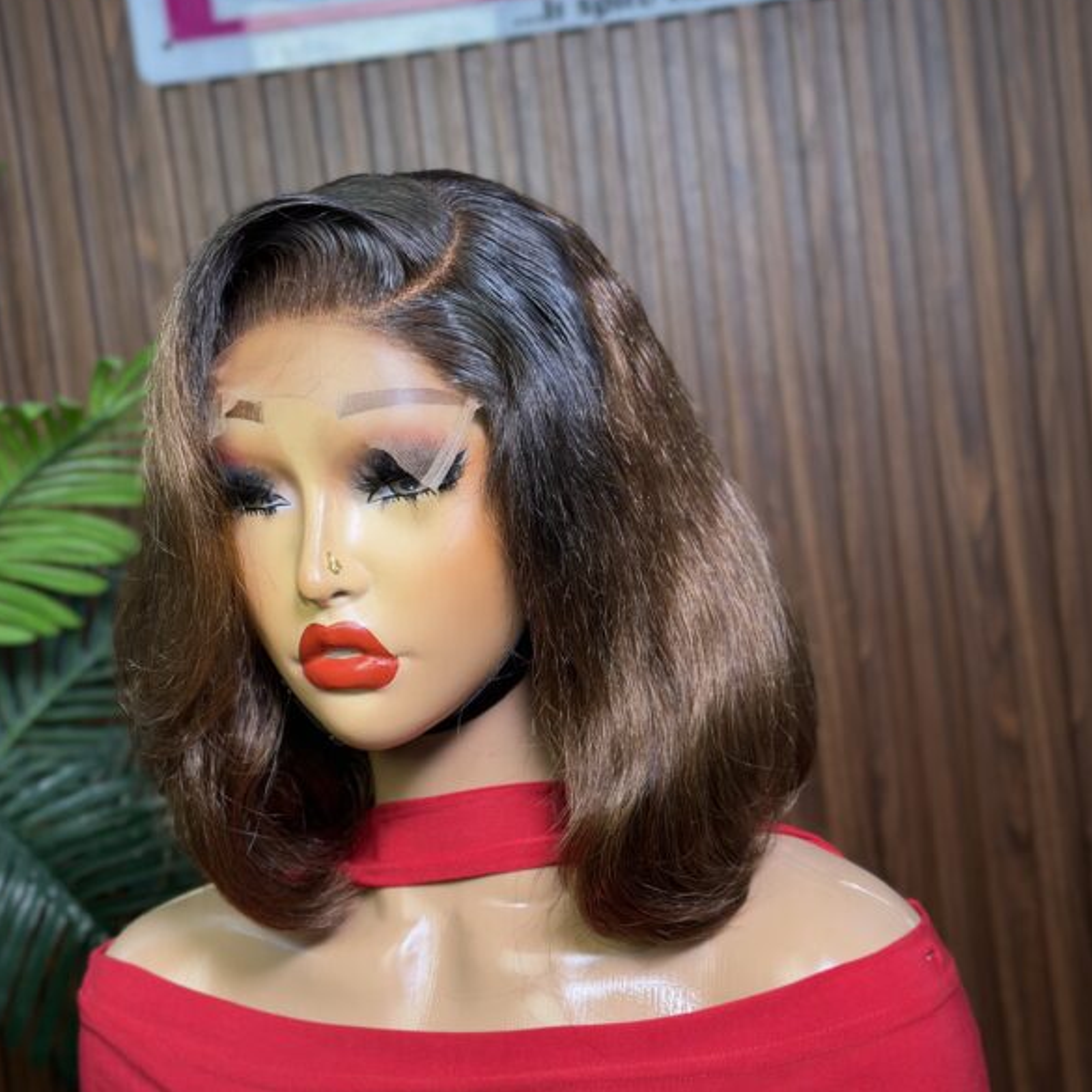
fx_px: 2070
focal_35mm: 58
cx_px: 538
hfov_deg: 29.6
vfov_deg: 29.5
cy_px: 510
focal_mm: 6.86
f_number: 1.78
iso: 80
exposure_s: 1/359
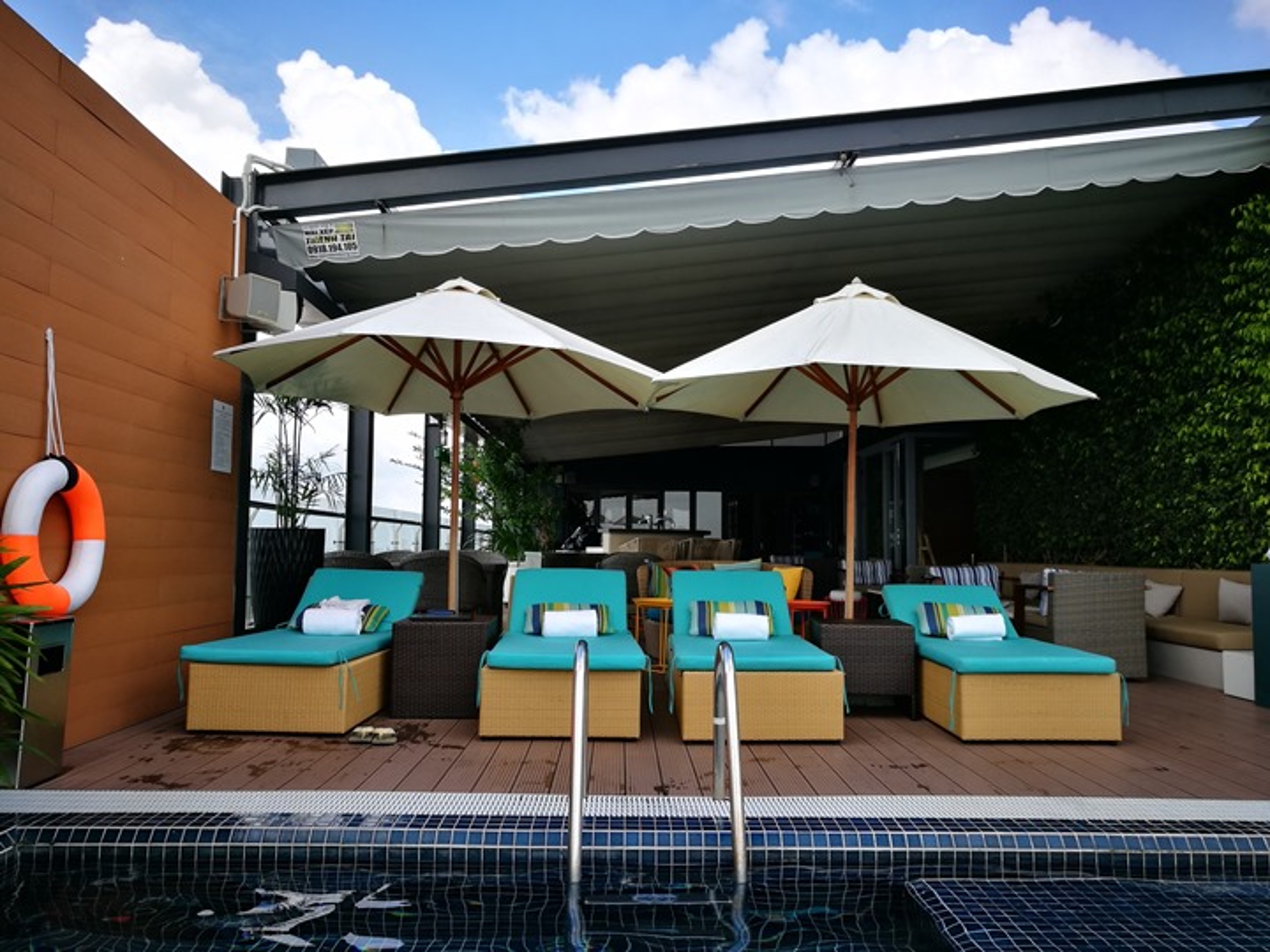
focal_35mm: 27
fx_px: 991
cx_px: 635
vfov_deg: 51.4
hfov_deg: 65.3
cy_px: 476
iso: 50
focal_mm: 4.5
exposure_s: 1/422
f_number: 2.2
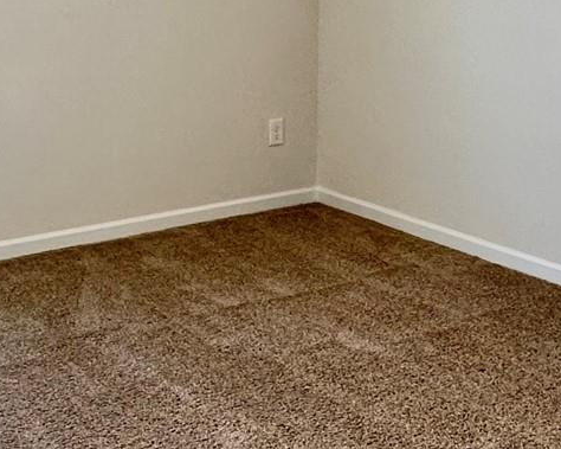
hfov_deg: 31.8
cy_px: -43
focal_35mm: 59
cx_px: 366
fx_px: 979
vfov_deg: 24.1
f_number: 2.2
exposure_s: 1/120
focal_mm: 2.22
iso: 200
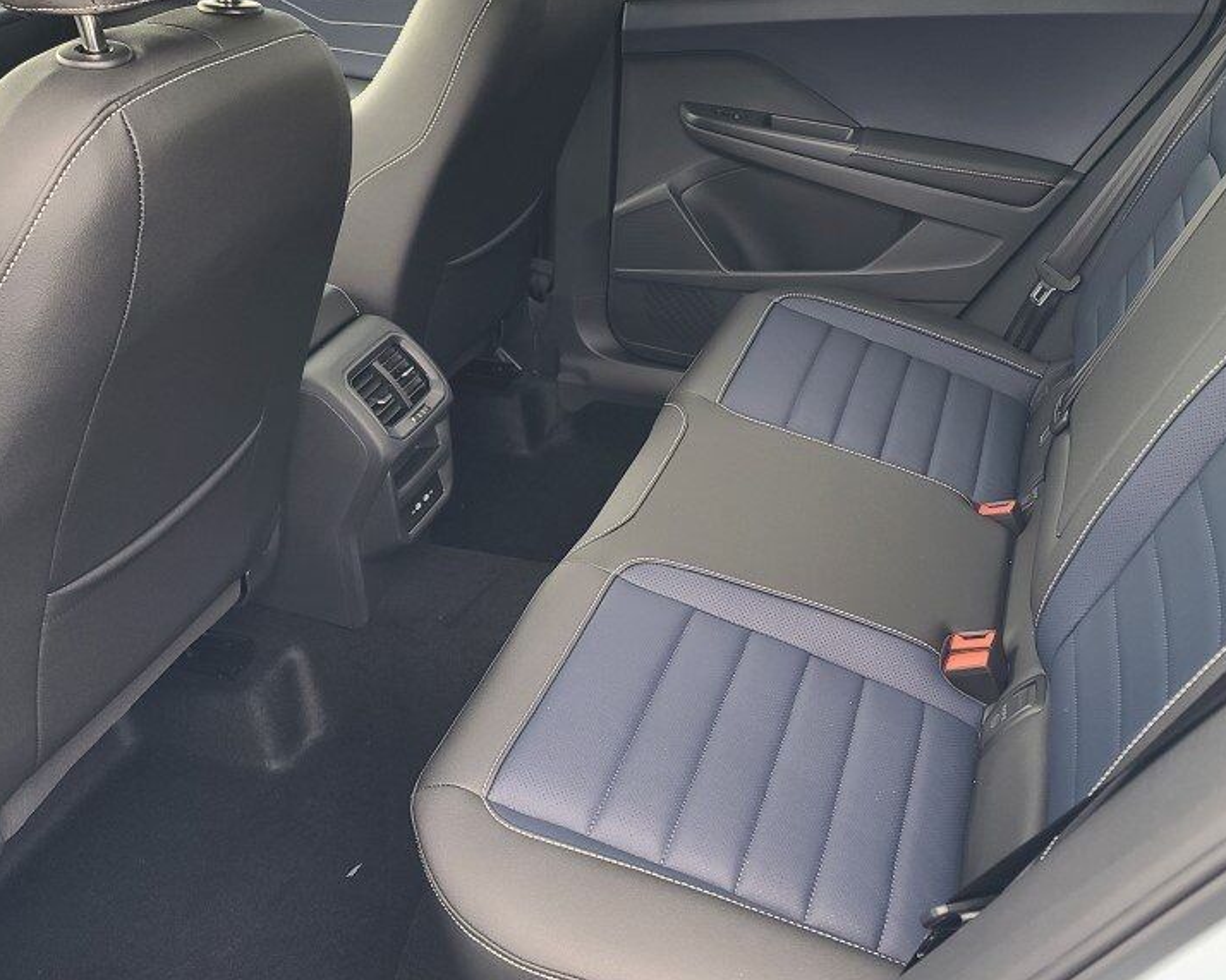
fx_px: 1270
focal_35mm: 35
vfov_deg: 42.2
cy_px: 515
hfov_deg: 51.2
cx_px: 737
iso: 160
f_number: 1.8
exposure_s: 1/40
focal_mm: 7
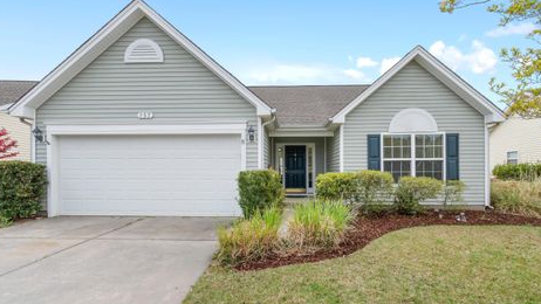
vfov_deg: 63.7
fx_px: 244
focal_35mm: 17
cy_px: 171
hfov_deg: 95.9
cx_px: 280
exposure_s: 1/160
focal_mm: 10
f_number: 6.3
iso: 100
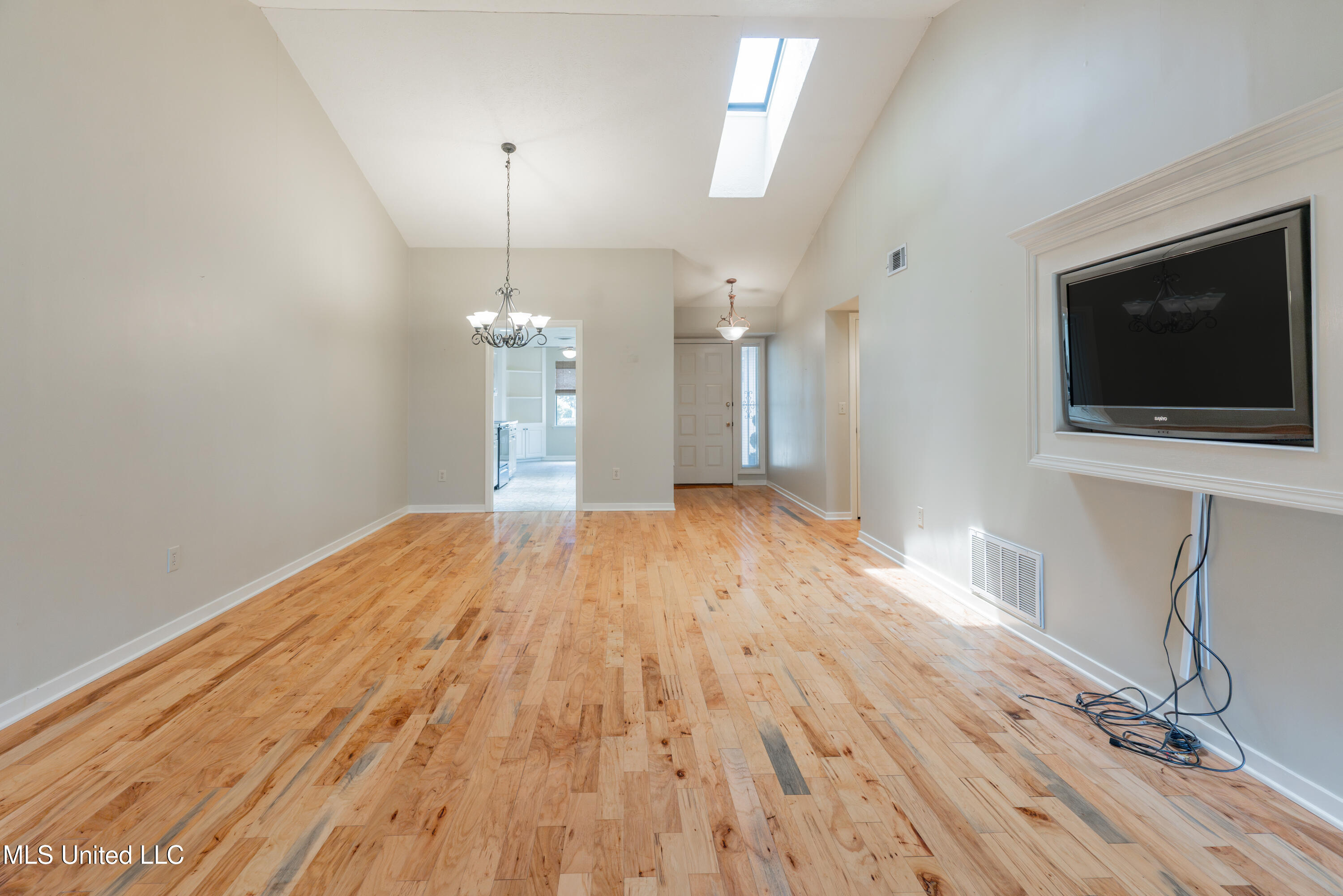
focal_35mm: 17
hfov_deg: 93.3
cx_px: 672
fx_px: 634
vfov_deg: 70.4
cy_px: 448
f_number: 5.6
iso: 640
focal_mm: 17
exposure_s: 1/25
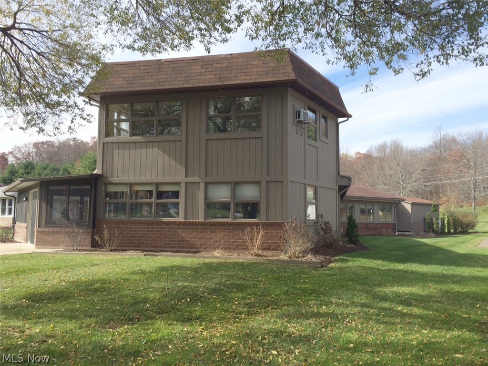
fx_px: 409
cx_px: 244
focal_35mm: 29
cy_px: 183
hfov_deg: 61.7
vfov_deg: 48.2
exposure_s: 1/1109
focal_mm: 4.15
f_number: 2.2
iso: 32
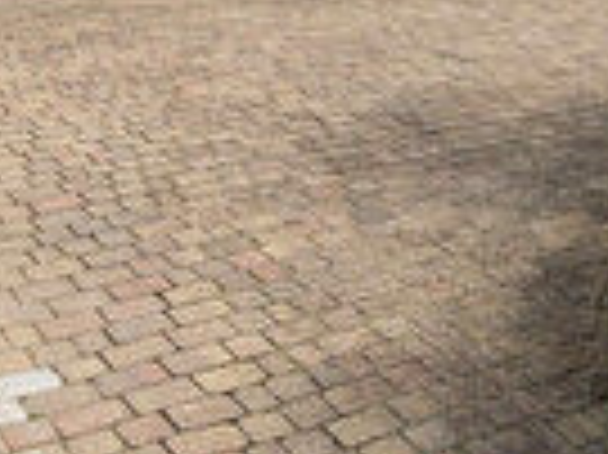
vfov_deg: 21.1
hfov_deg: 29.7
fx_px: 1141
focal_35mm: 65
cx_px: 378
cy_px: -83
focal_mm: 13
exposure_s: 1/200
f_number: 9
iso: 250
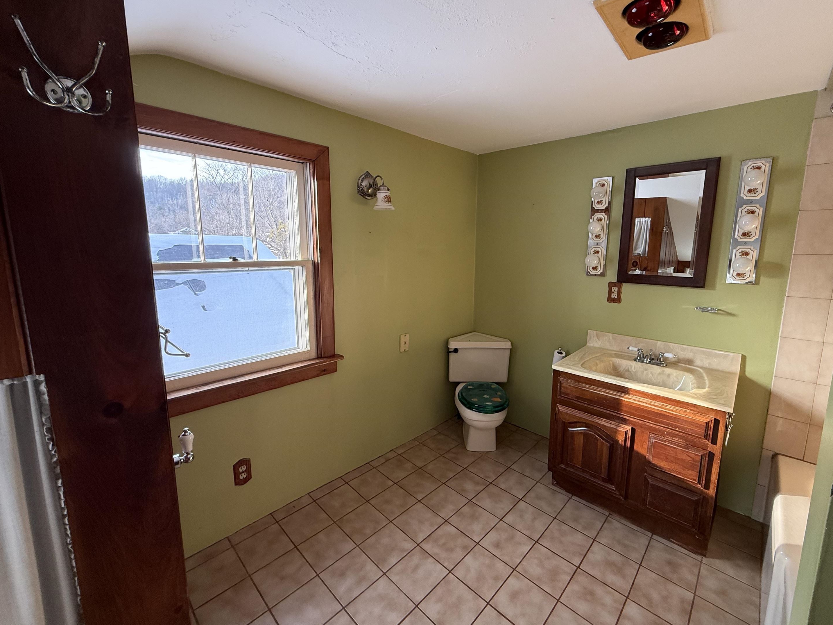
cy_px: 301
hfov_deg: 98.0
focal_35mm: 15
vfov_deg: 81.7
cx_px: 445
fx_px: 361
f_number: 2.2
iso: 125
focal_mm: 2.22
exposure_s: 1/99
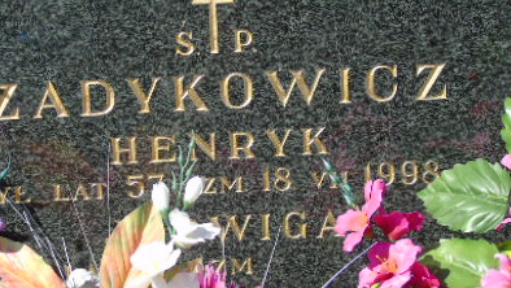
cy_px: 227
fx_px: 2589
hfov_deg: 11.3
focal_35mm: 191
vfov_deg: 6.4
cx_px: 197
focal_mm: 19
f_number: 4.4
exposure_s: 1/500
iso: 80
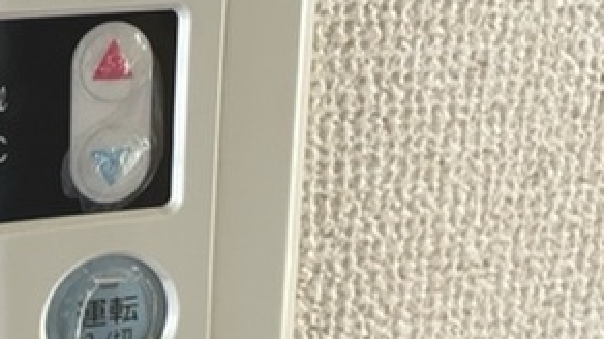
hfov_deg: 28.3
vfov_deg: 17.7
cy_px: 181
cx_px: -52
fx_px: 1089
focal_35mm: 68
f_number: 1.6
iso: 320
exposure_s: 1/60
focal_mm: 4.2
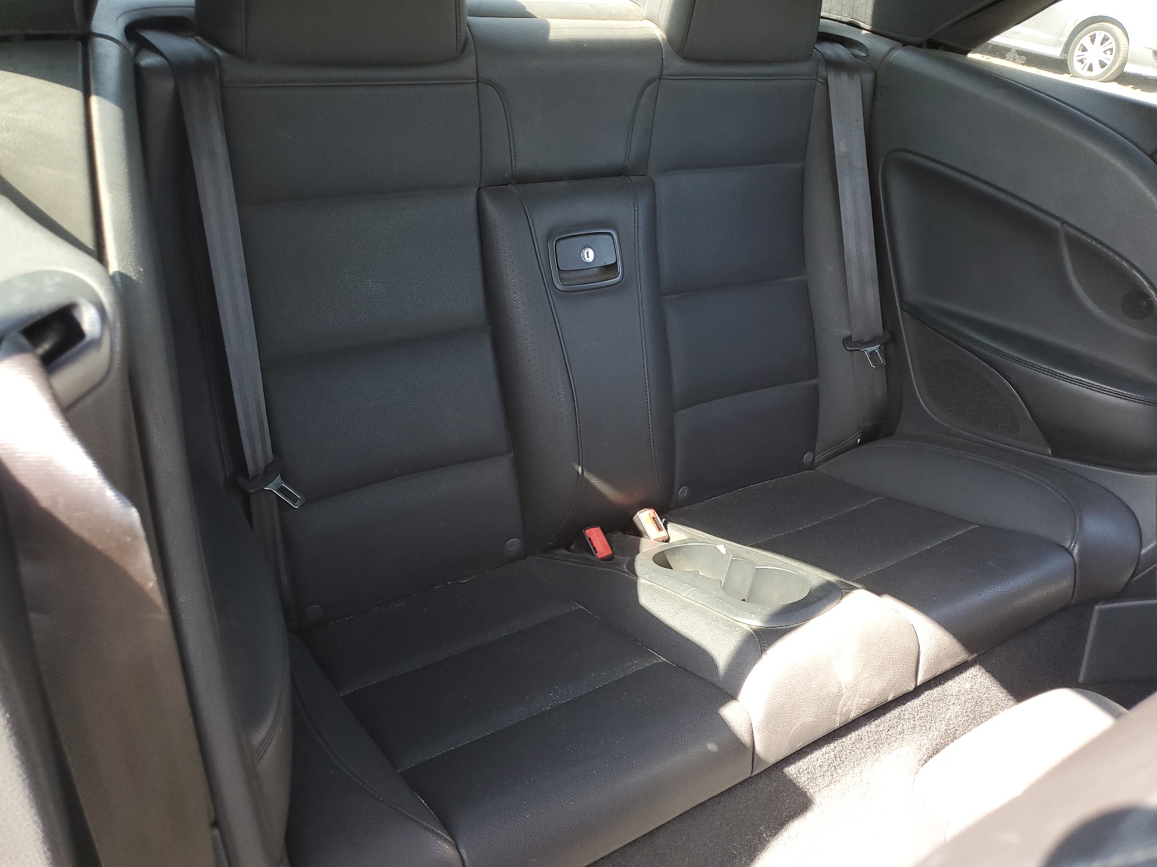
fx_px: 869
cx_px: 578
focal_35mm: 26
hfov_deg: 67.3
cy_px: 434
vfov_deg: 53.1
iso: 77
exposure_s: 1/120
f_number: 1.5
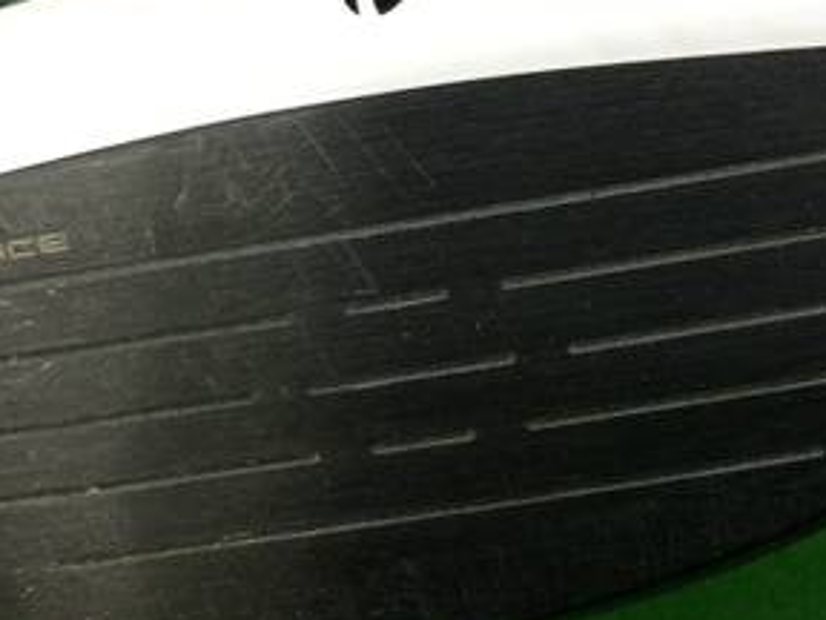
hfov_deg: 28.1
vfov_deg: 21.3
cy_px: 244
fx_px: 1646
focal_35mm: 69
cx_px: 476
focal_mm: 3.3
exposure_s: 1/30
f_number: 2.4
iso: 80
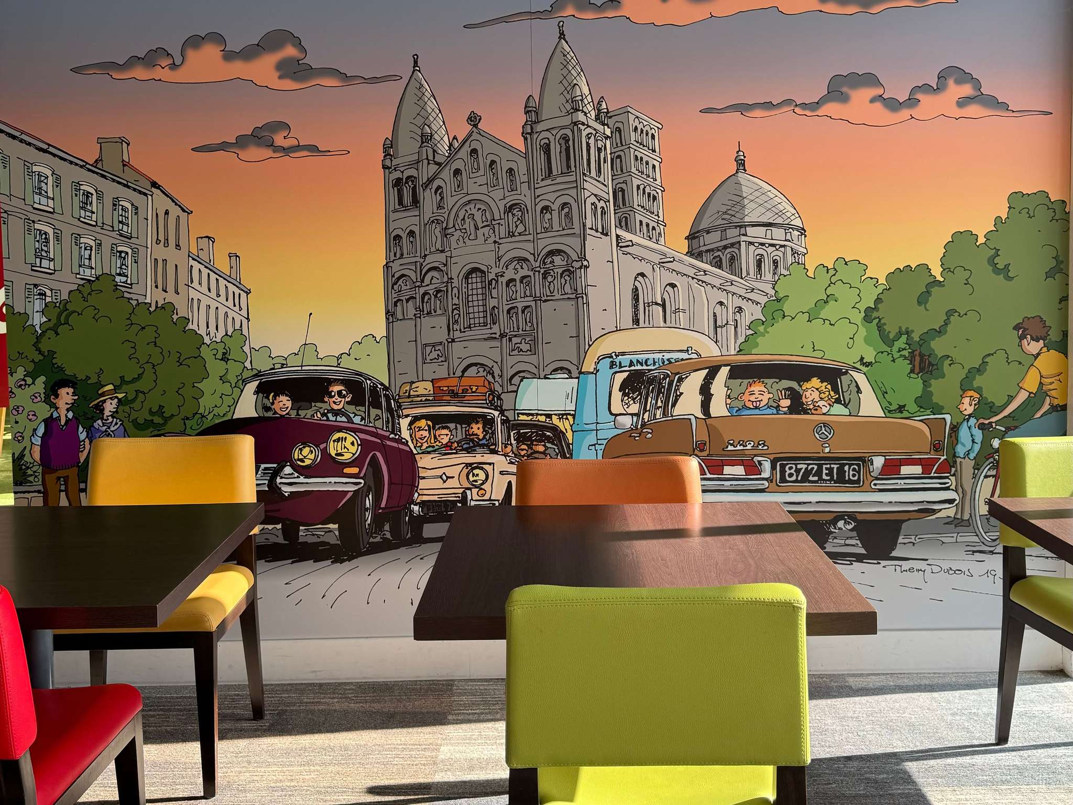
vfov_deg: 56.8
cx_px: 536
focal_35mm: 24
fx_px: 744
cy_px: 402
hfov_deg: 71.6
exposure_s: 1/404
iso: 80
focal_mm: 6.76
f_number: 1.78
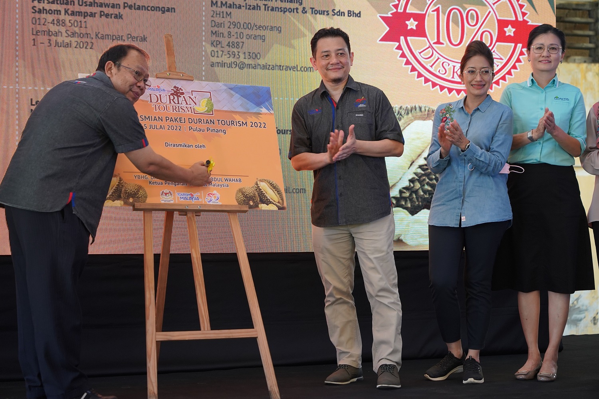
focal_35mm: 82
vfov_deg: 16.7
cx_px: 300
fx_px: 1364
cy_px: 200
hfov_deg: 24.8
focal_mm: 82
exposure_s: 1/160
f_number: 4
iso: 1000
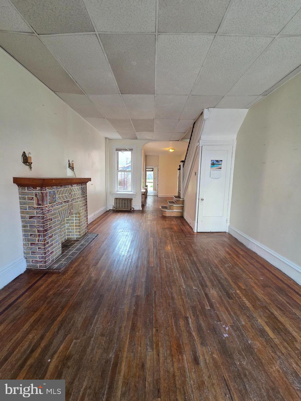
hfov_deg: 89.9
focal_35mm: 13
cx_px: 150
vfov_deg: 106.2
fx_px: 151
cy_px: 200
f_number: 2.2
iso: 250
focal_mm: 2.2
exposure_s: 1/120
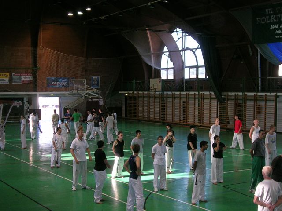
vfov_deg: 24.0
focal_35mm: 61
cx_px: 141
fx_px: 497
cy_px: 106
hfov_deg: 31.7
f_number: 3.5
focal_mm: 9.3
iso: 138
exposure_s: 1/60.1
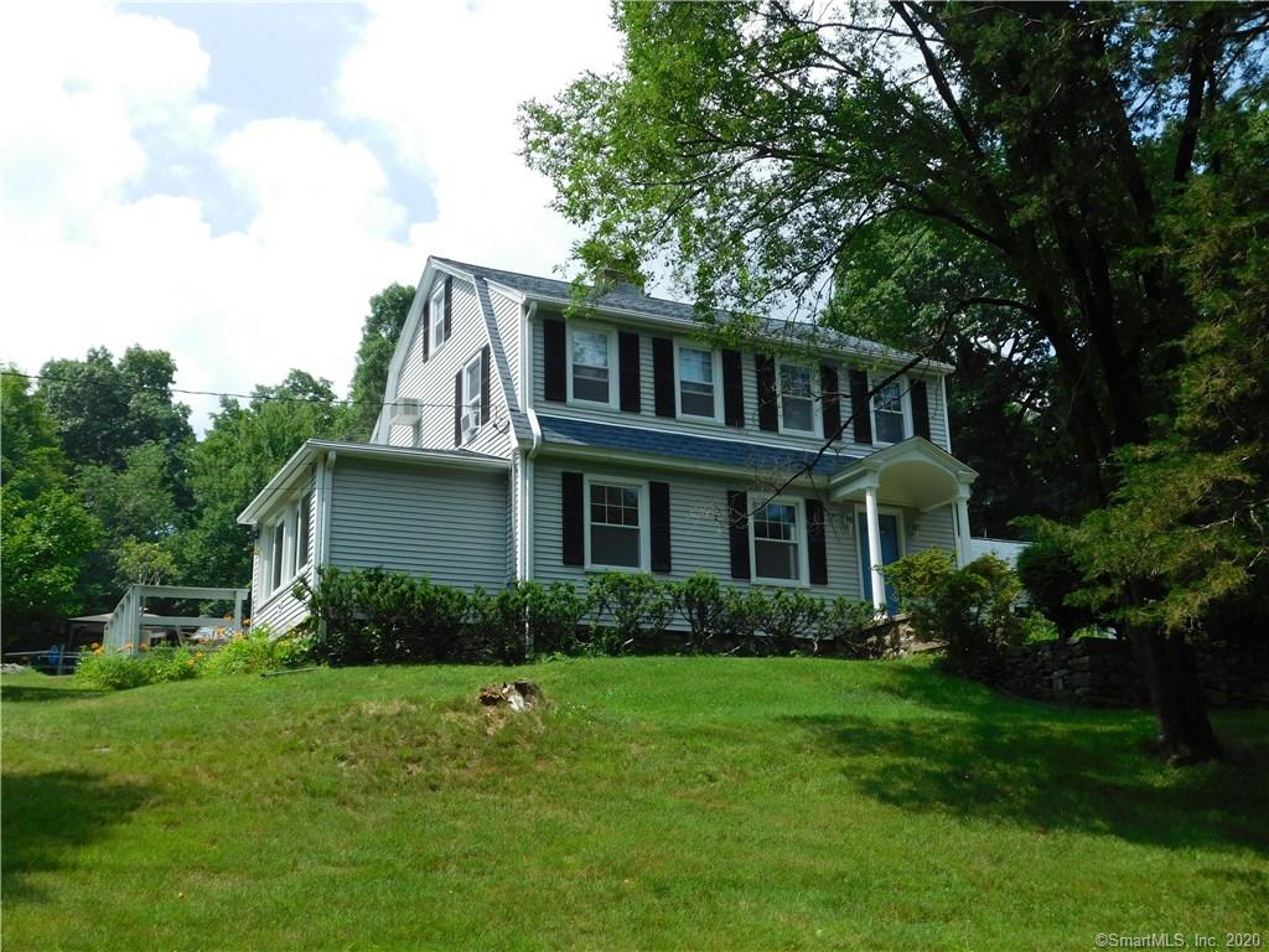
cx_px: 634
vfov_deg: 39.7
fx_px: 1320
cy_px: 476
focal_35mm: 36
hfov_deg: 51.4
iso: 125
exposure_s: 1/1000
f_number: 3.5
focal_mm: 6.3
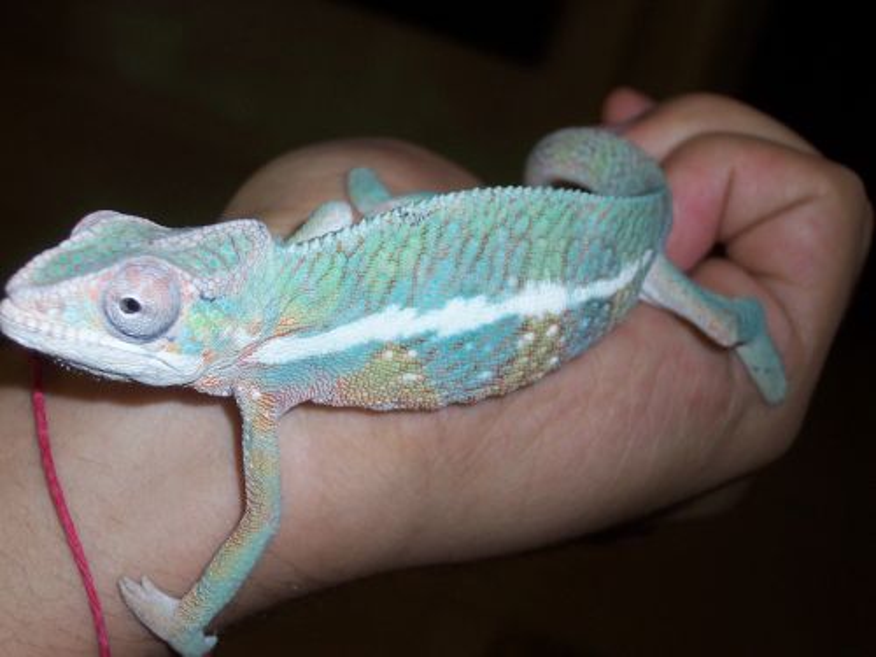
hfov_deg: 27.8
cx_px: 438
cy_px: 328
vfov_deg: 21.0
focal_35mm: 70
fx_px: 1771
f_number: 3.8
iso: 100
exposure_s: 1/100
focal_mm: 12
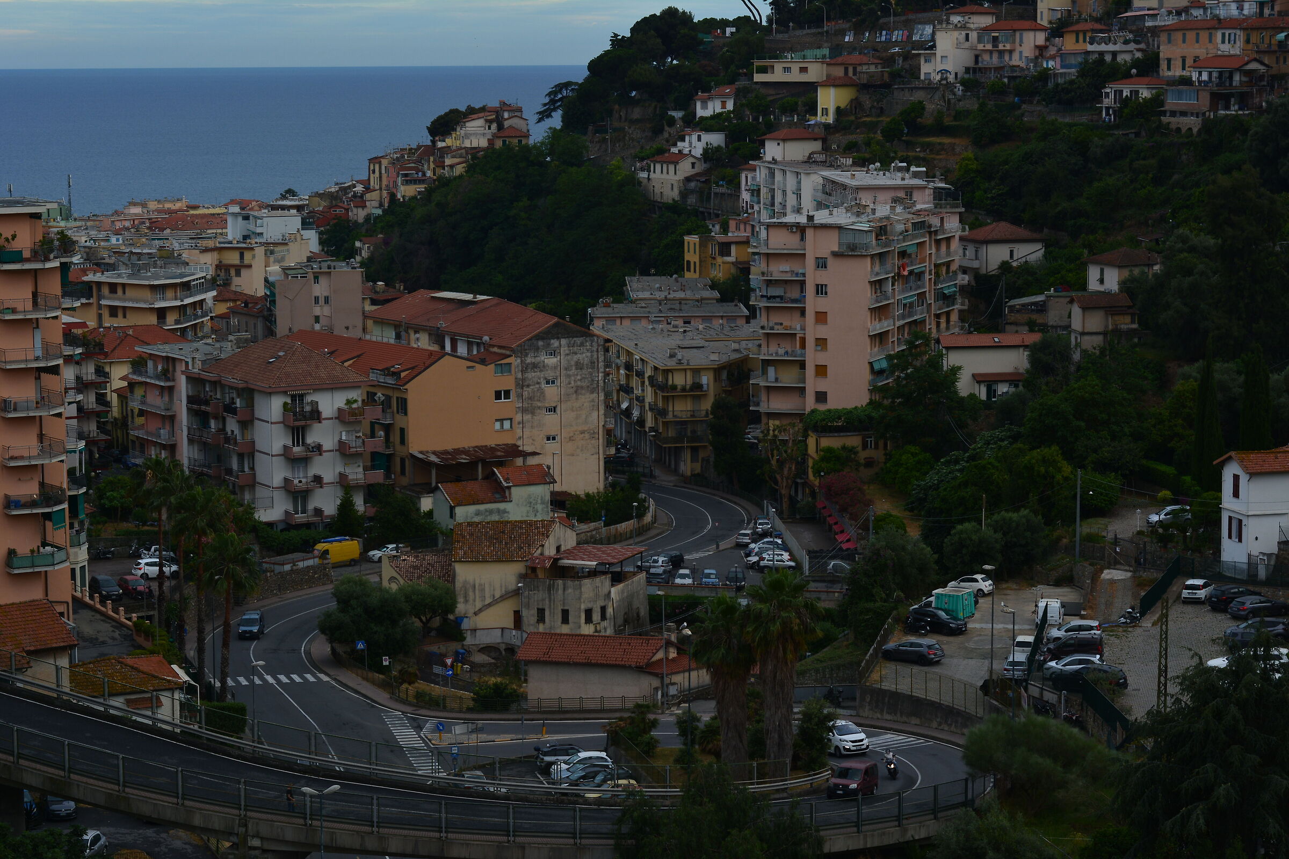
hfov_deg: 27.0
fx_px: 2685
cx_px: 644
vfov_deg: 18.2
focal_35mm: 75
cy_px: 430
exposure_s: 1/200
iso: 160
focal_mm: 50
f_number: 7.1
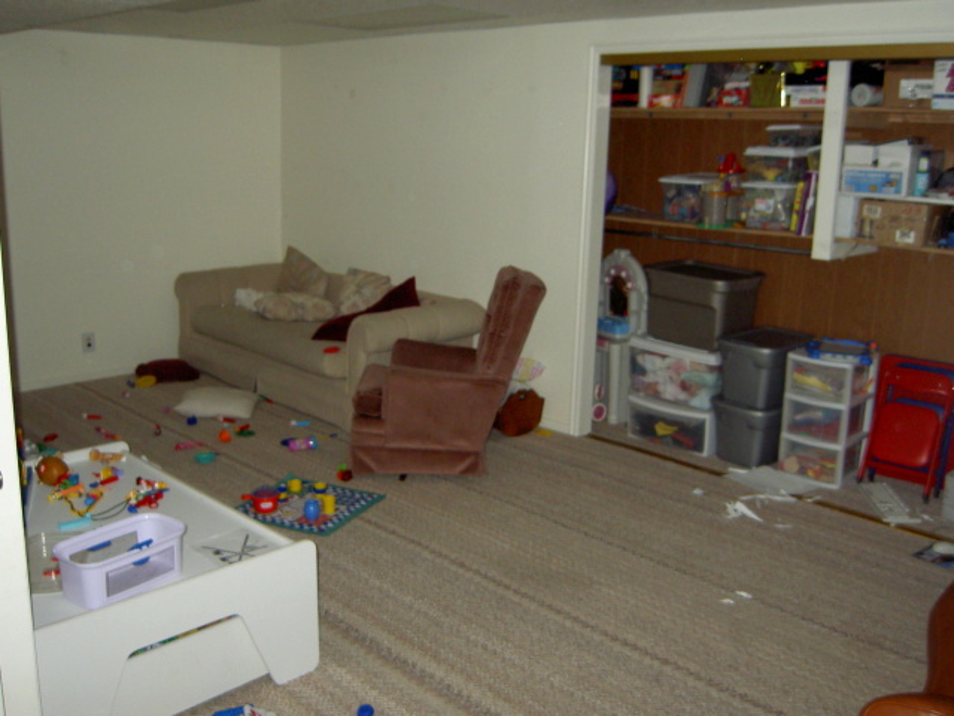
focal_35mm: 34
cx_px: 477
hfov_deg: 54.0
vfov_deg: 41.8
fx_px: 937
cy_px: 358
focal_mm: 5.6
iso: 200
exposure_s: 1/60
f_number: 2.8
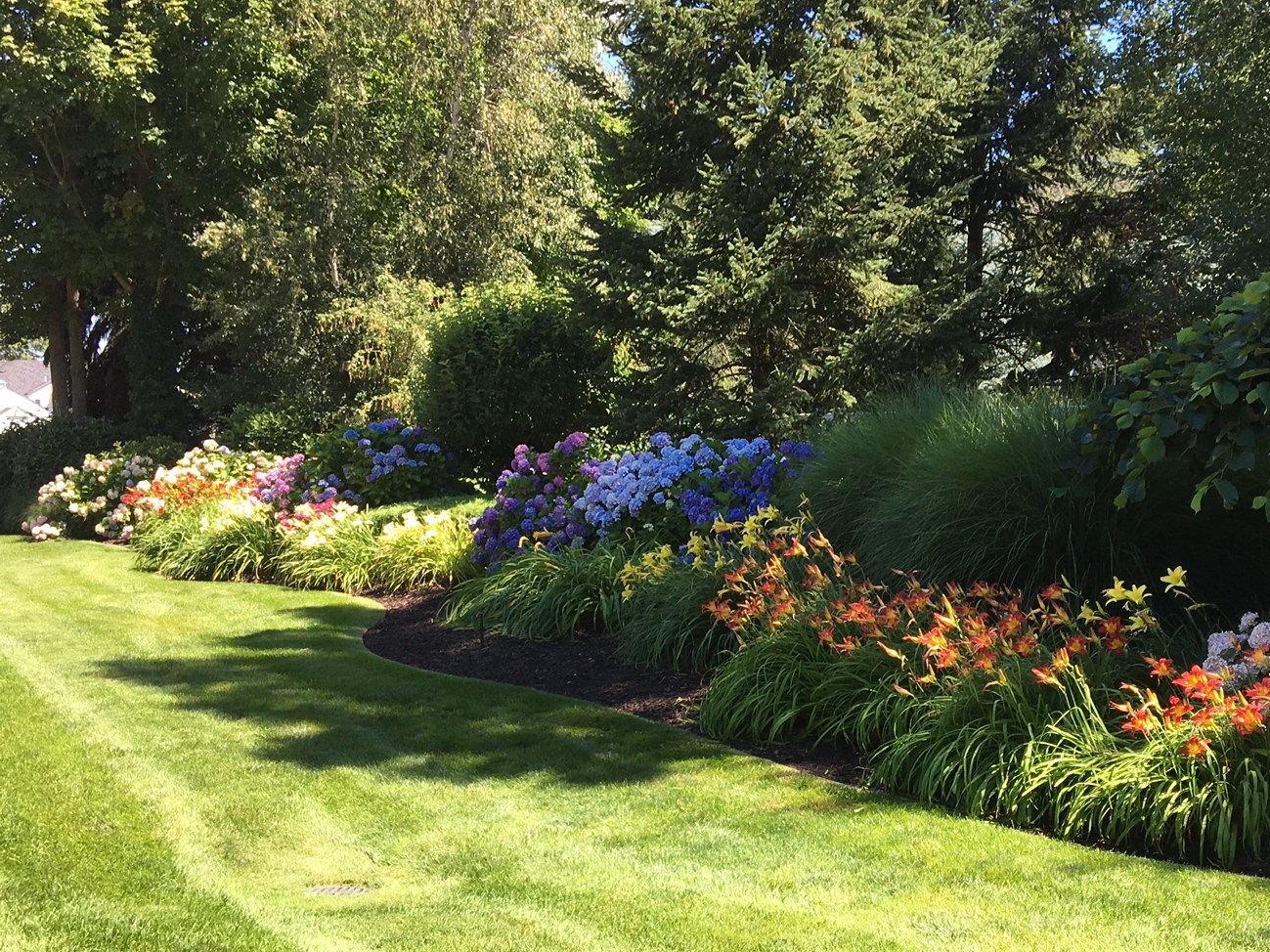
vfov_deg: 31.9
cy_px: 643
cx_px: 760
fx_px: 1651
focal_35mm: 45
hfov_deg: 41.9
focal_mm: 4.15
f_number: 2.2
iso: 25
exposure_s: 1/379
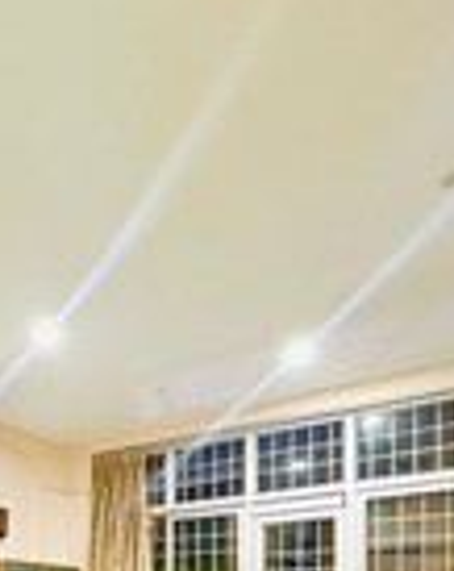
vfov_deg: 38.7
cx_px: 25
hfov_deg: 34.6
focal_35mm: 40
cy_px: 613
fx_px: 674
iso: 640
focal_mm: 2.22
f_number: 2.2
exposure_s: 1/50
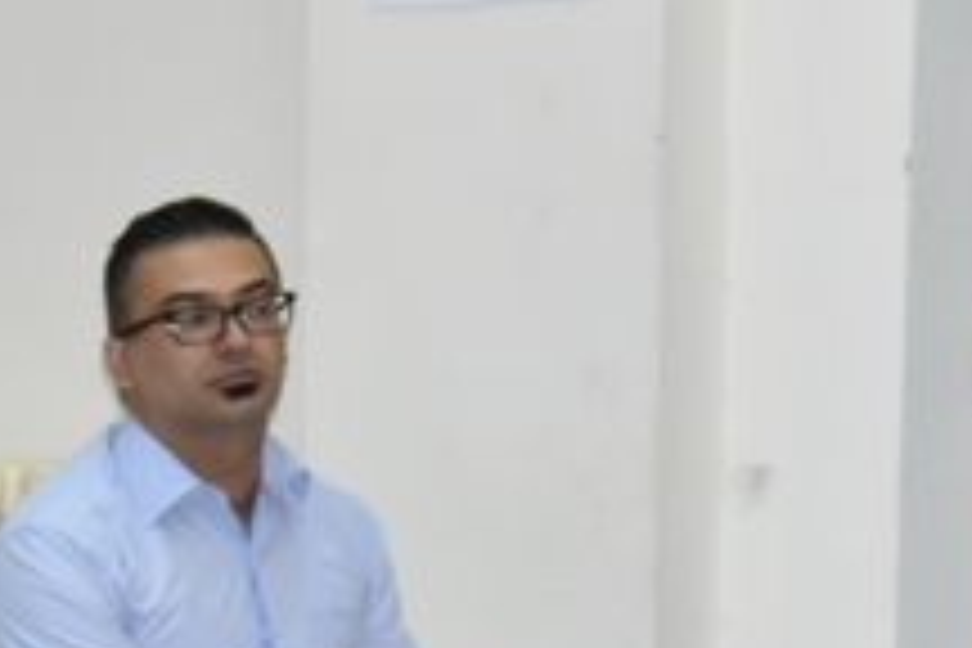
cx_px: -1152
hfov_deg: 6.0
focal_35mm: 332
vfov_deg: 4.1
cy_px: 1096
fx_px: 8963
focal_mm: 70
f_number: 5.6
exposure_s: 1/250
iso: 1600
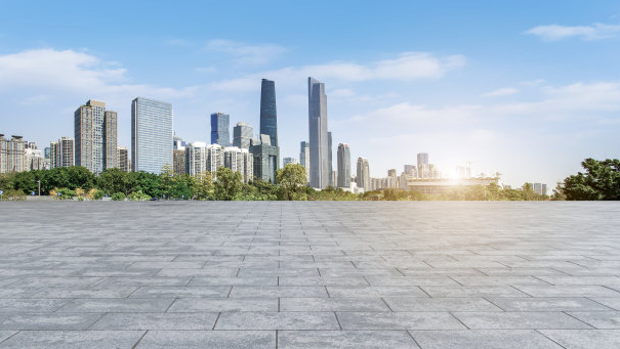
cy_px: 206
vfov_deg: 60.7
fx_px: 296
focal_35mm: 18
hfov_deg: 92.6
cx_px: 313
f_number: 9
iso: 125
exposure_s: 1/250
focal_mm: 17
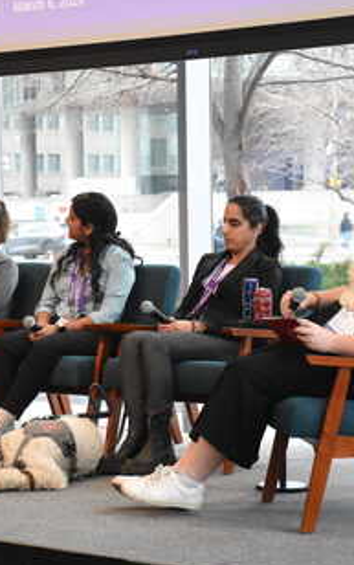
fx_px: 1833
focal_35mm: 119
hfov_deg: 11.0
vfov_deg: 17.5
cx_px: 92
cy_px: 282
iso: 3200
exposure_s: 1/160
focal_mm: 50
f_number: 5.6
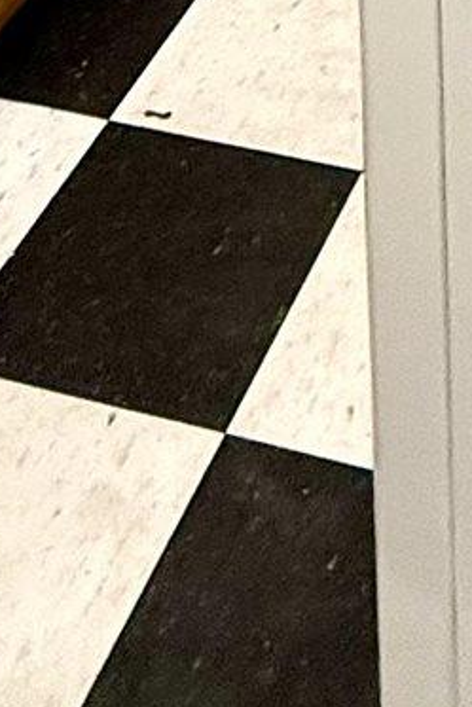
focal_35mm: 90
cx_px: 608
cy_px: -1044
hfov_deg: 14.6
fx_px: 1768
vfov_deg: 14.2
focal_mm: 2.22
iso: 250
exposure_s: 1/120
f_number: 2.2
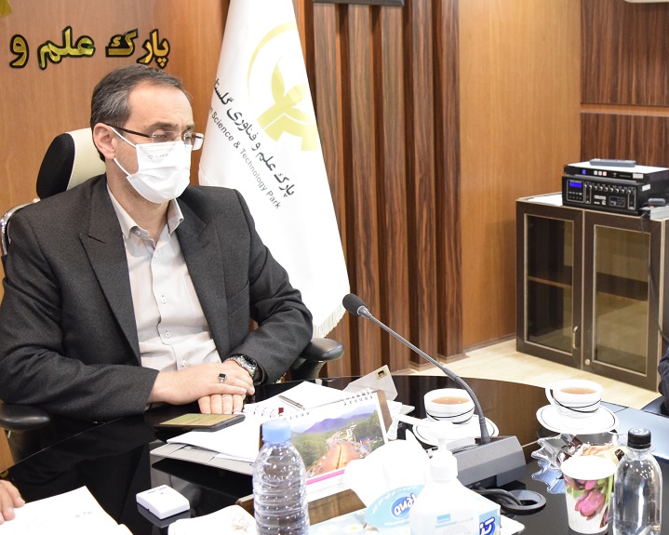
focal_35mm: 47
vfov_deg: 32.1
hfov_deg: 38.6
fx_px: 930
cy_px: 256
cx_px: 500
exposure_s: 1/80
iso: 2500
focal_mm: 20
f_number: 4
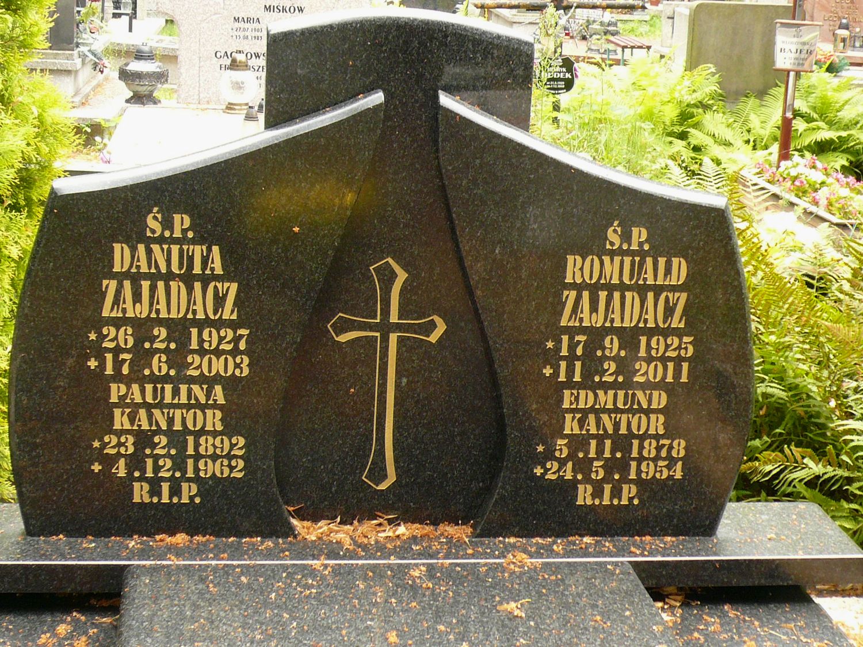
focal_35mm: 64
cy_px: 324
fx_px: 1596
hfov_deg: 30.3
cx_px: 432
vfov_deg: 22.9
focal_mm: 6.9
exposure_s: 1/40
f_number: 3.3
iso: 100
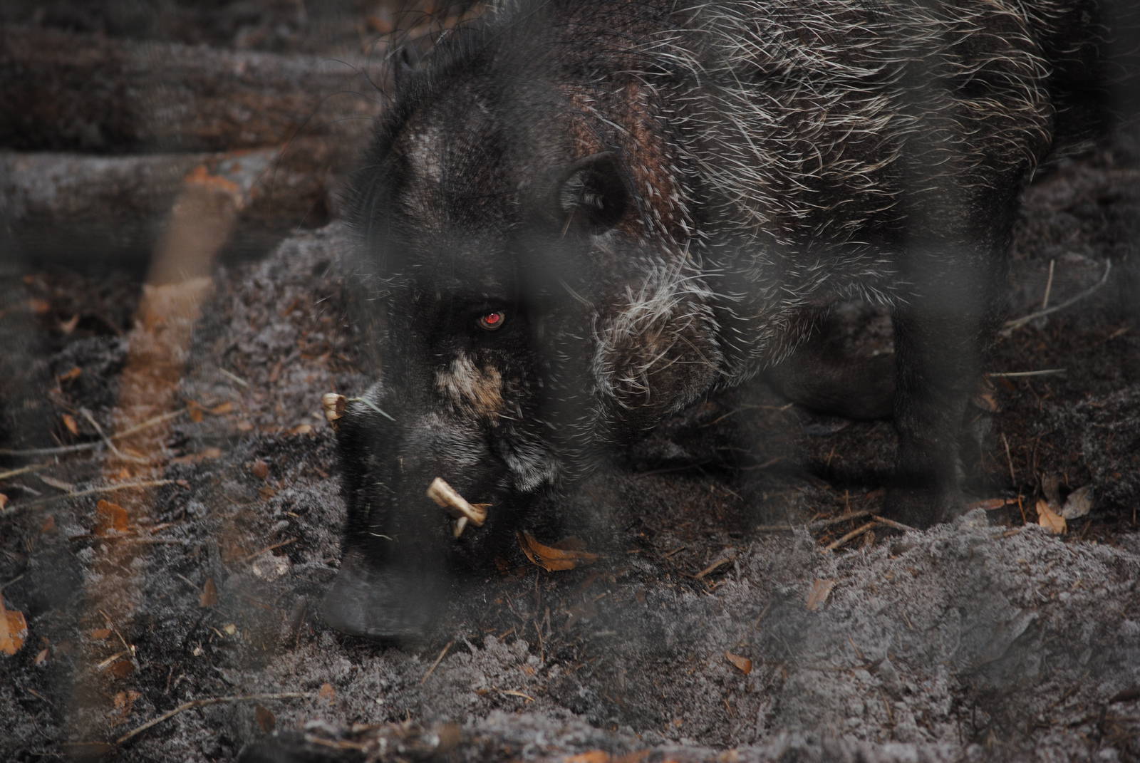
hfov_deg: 8.8
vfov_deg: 5.9
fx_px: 7371
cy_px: 382
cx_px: 570
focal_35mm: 232
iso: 200
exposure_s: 1/60
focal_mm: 155
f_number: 5
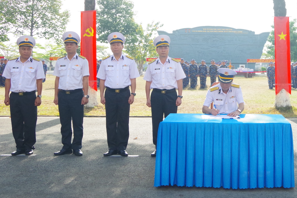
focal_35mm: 52
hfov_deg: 36.6
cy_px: 47
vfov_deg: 25.6
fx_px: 429
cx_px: 247
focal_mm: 21
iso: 1600
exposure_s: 1/1000
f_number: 6.3
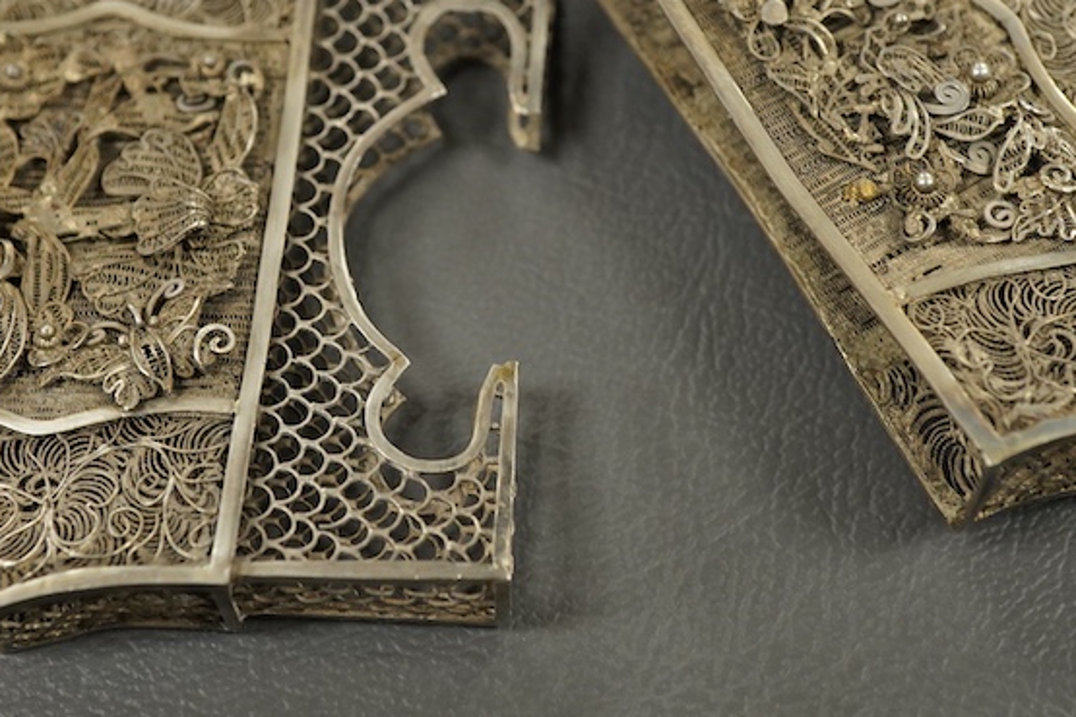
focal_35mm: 73
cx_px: 475
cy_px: 238
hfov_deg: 27.7
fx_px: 2182
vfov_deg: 18.6
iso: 1250
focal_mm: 30
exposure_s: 1/125
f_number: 8
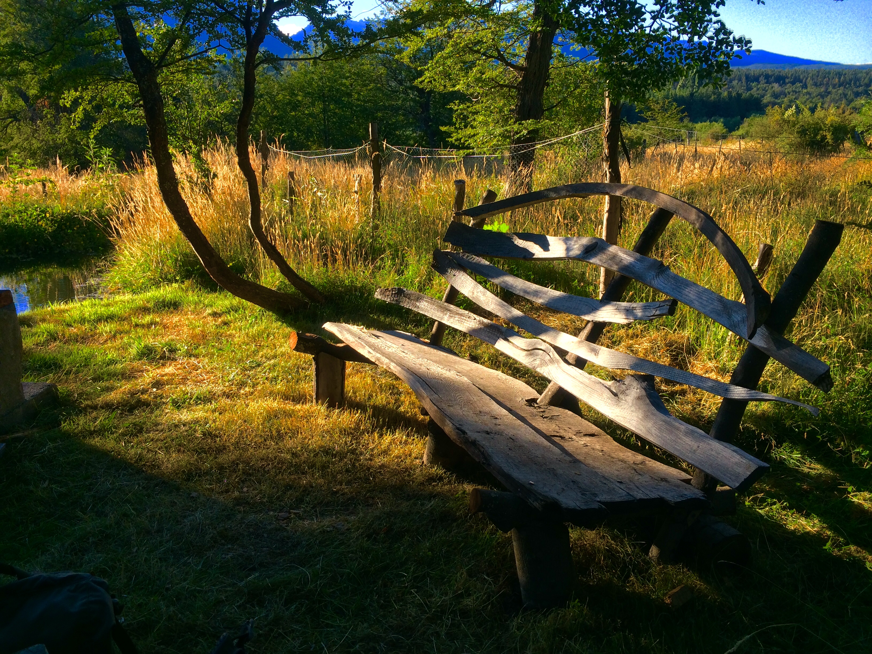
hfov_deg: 61.7
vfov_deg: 48.2
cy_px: 327
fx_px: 731
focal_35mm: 29
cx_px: 436
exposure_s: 1/586
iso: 32
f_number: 2.2
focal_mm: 4.15
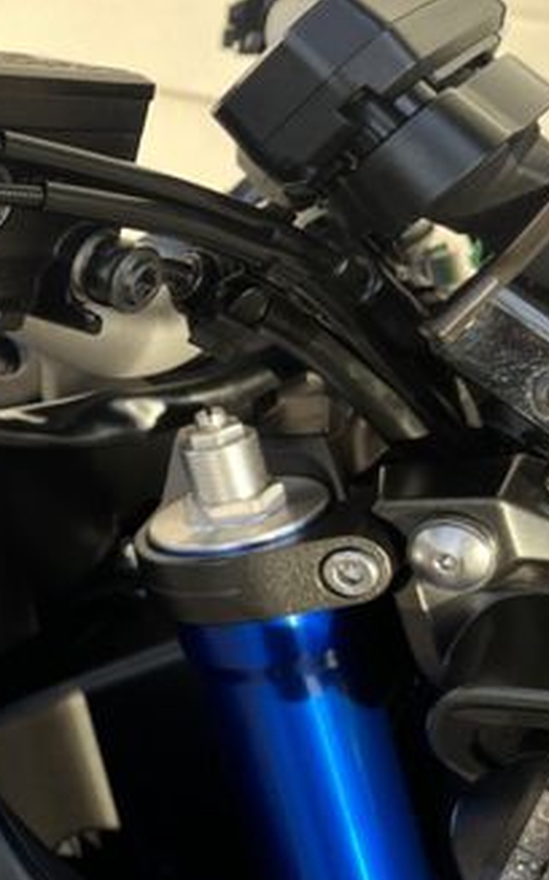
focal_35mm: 54
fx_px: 1294
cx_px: -296
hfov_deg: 20.3
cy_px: 428
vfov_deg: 37.5
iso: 40
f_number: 1.6
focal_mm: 5.1
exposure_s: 1/241
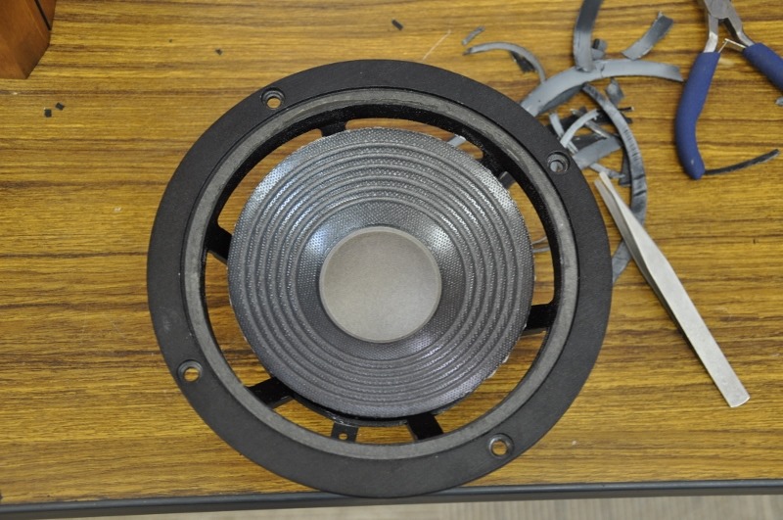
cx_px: 392
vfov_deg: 23.7
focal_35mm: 57
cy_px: 260
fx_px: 1238
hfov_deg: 35.1
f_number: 4.5
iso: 500
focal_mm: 38
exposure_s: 1/15
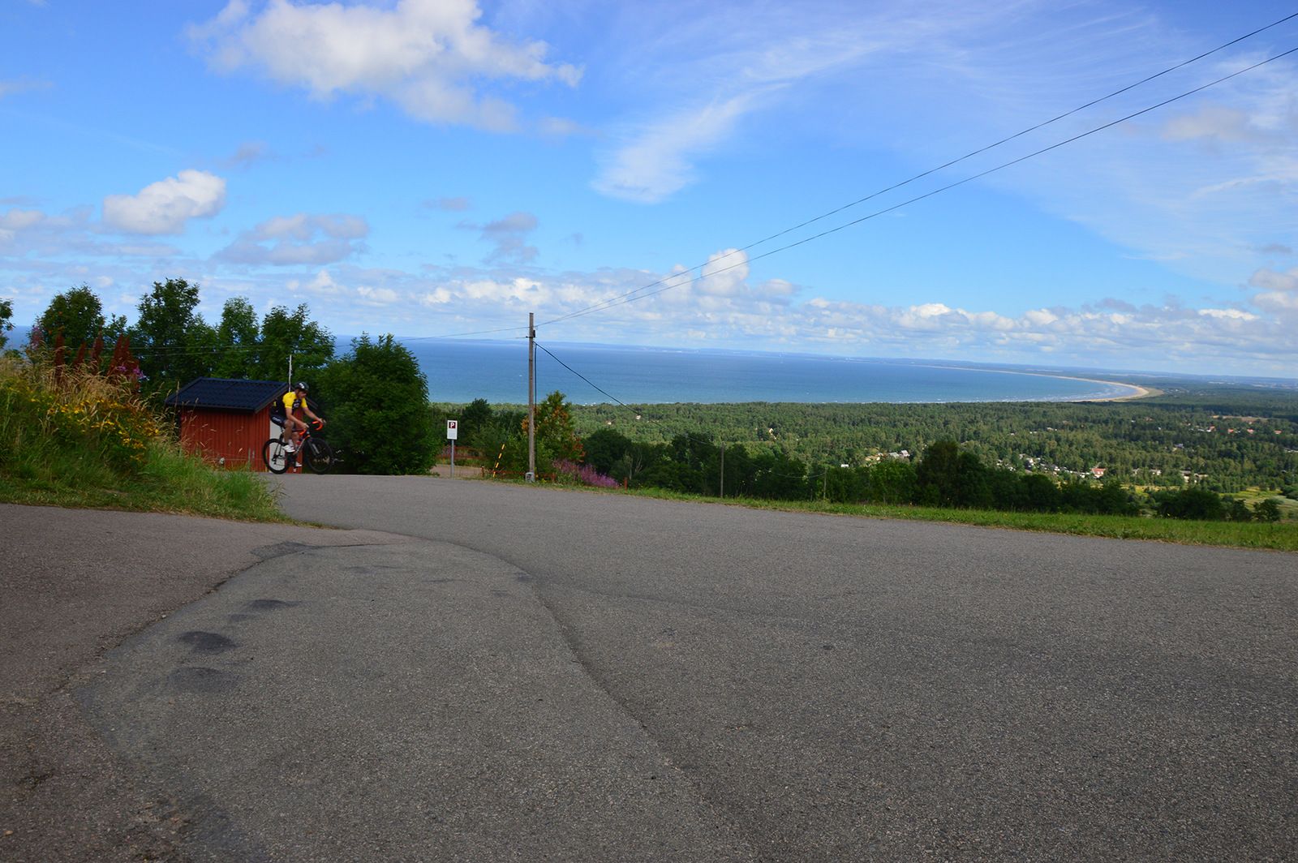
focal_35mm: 27
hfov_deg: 67.4
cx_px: 649
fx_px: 973
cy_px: 432
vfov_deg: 47.9
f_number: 11
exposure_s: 1/200
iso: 200
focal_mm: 18
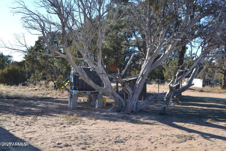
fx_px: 245
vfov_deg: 34.2
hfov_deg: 49.6
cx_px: 113
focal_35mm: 39
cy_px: 76
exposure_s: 1/160
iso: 100
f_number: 6.3
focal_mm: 26
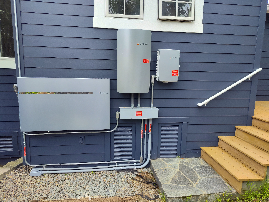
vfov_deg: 58.9
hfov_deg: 73.9
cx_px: 134
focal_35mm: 23
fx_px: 179
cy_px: 101
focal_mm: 5.56
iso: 100
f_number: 1.8
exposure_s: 1/315
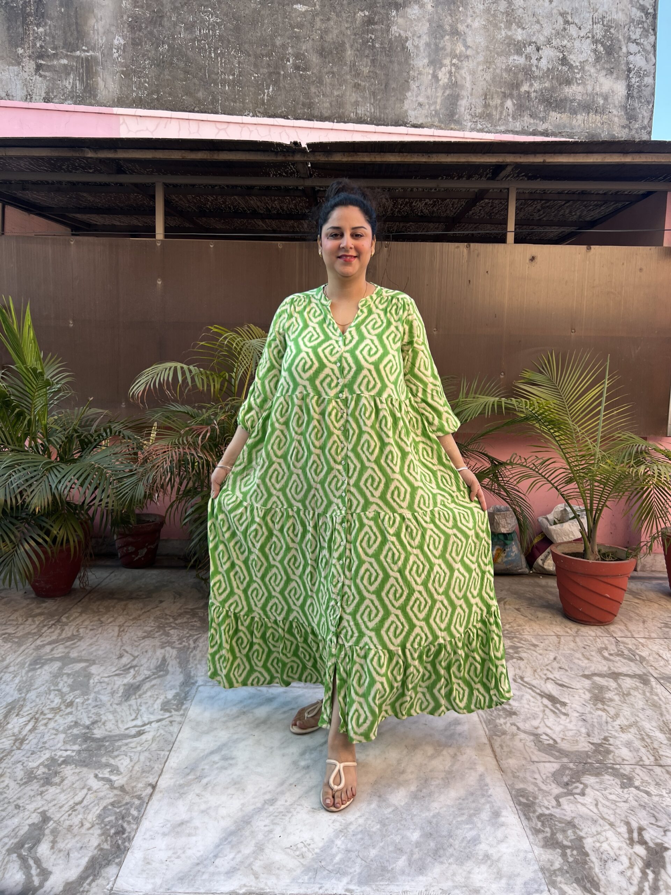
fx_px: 672
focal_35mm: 26
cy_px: 448
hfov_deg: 53.1
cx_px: 336
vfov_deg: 67.3
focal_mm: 5.7
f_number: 1.5
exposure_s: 1/377
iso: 50
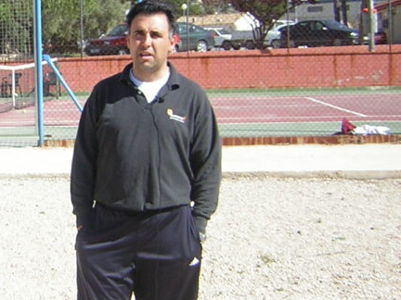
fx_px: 927
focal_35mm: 80
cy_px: 146
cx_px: 47
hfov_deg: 23.8
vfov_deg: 18.4
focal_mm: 4.7
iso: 50
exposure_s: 1/677
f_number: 2.6
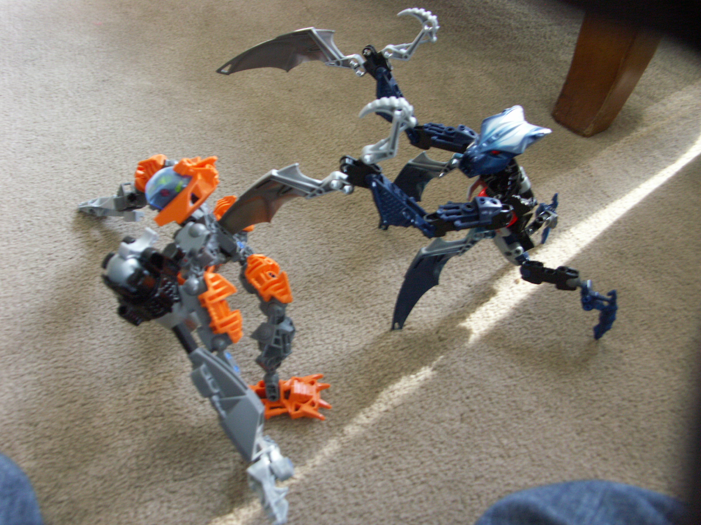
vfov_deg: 44.2
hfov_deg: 56.8
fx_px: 648
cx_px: 350
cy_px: 262
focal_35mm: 32
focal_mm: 8.29
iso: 200
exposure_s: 1/15
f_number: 2.8
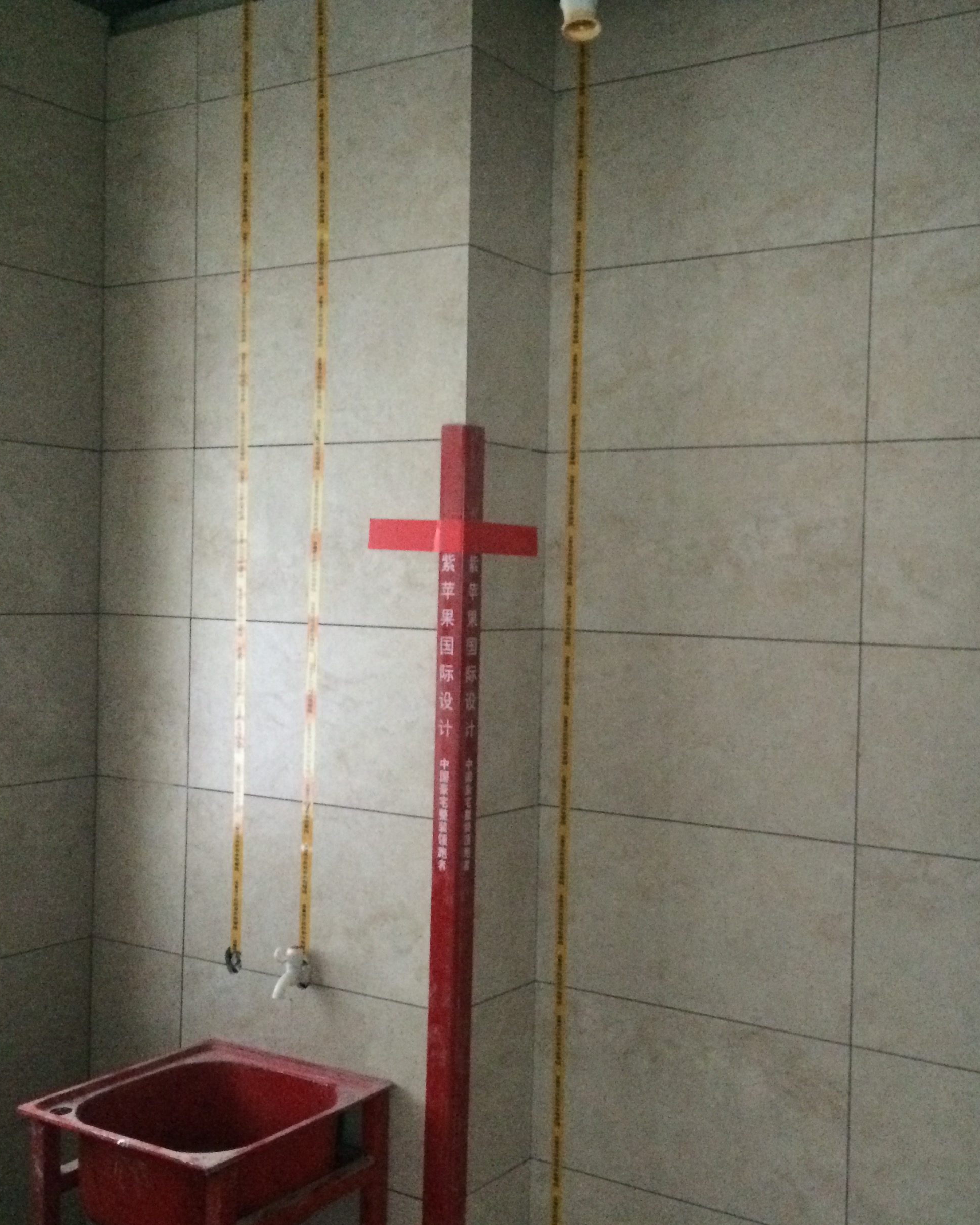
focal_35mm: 38
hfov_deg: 38.8
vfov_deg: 47.9
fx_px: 1378
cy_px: 614
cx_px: 646
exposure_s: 1/17
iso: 500
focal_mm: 4.15
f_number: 2.2
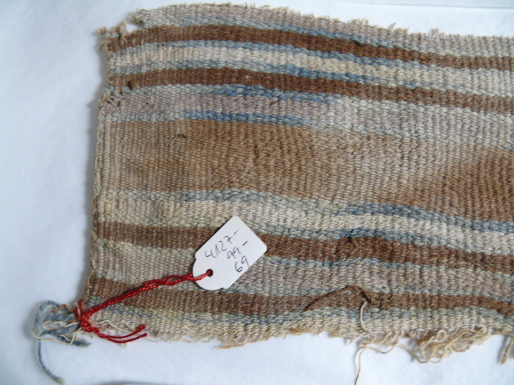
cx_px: 257
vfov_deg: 40.7
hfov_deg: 52.6
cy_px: 192
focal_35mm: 35
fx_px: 520
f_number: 2.8
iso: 200
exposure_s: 1/20
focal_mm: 7.4
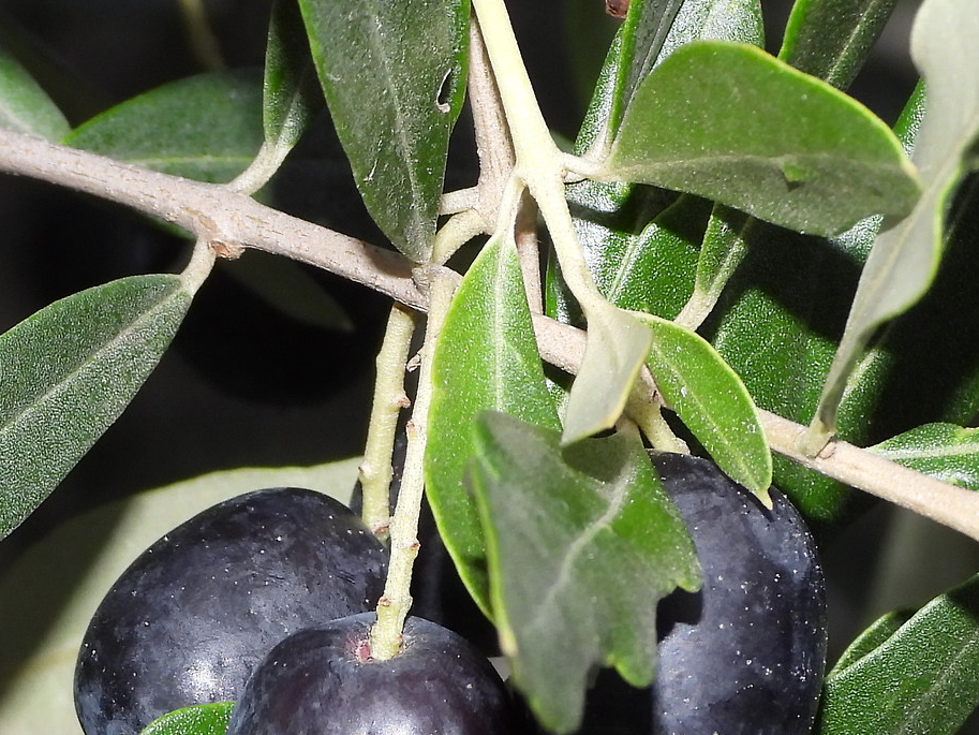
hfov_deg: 5.2
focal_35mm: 381
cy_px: 403
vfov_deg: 3.9
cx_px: 108
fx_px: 10777
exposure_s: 1/60
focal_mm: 26.1
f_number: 4
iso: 200
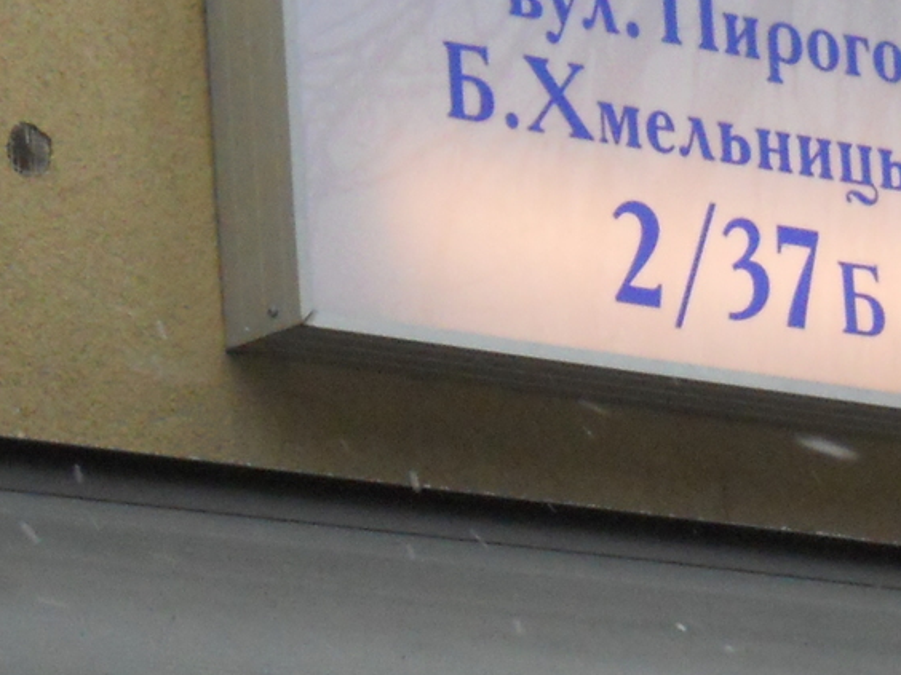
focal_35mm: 316
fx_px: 8225
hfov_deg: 6.3
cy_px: 440
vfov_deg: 4.7
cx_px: 655
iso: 400
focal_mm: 15.5
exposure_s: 1/250
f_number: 4.9
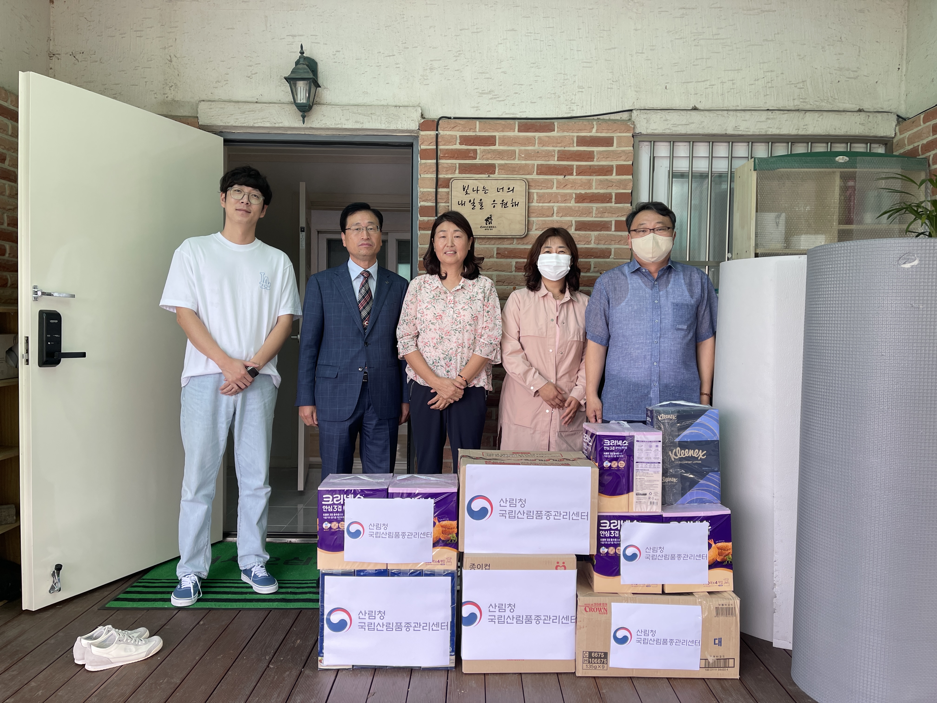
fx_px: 704
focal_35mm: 26
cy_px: 352
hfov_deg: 67.3
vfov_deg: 53.1
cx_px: 468
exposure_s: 1/121
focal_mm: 5.1
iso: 40
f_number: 1.6
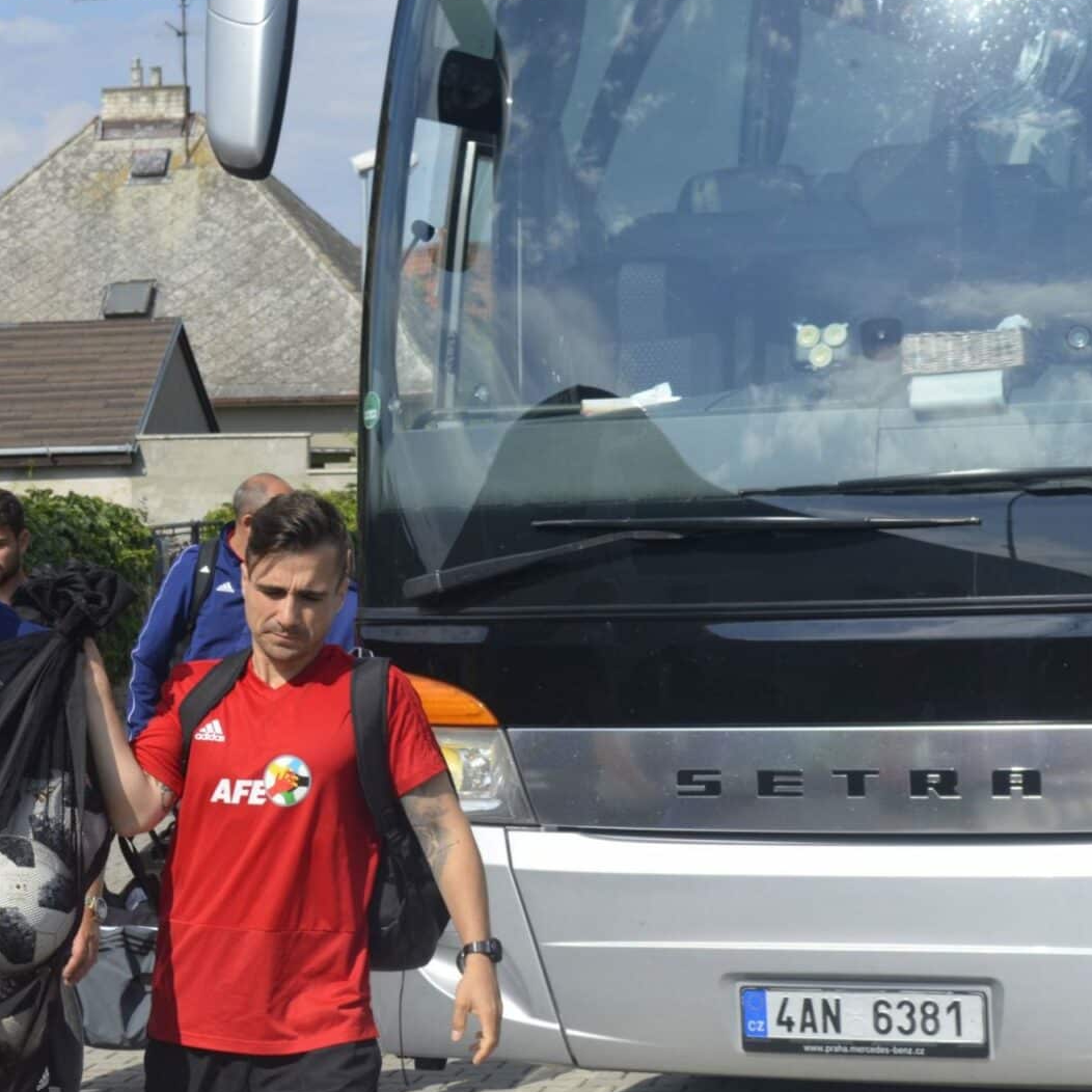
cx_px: 82
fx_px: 3890
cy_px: 605
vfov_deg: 16.0
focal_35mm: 109
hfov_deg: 15.8
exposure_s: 1/250
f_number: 8
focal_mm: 44
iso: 100
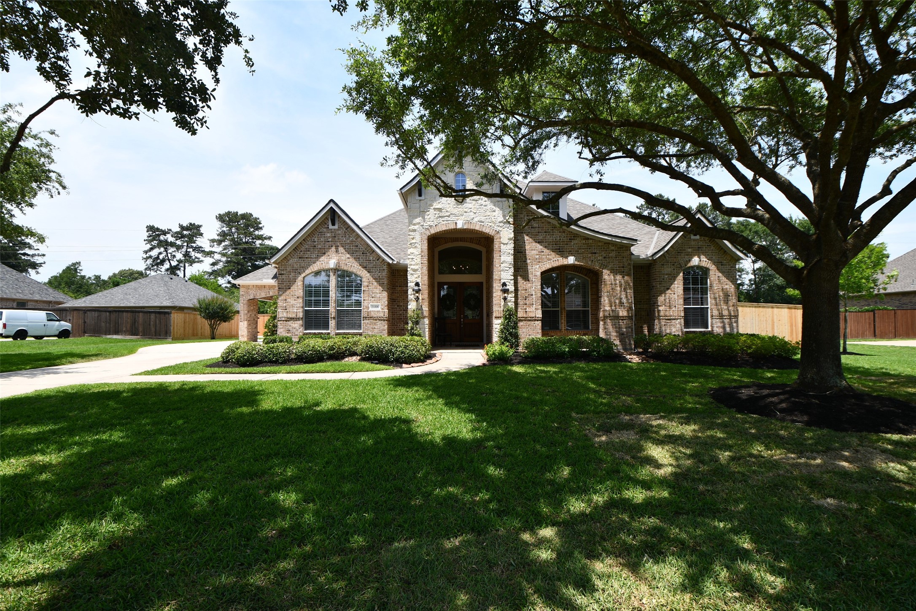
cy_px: 306
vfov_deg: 77.3
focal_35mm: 15
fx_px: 382
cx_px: 458
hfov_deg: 100.4
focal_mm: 10
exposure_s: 1/250
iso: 140
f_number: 8
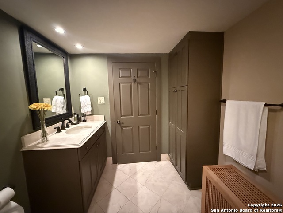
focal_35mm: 14
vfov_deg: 85.7
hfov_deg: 102.1
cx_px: 142
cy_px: 106
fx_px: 114
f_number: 2.2
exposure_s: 1/40
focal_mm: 2.22
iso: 1250
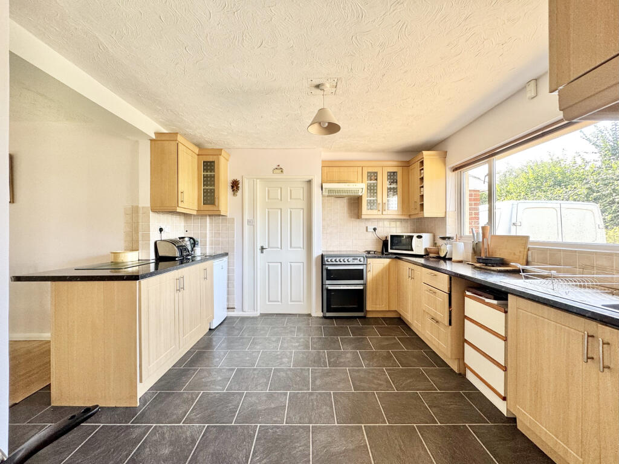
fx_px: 250
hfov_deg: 102.1
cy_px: 232
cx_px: 310
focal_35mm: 14
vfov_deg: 85.7
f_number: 2.2
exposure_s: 1/99
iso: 125
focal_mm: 2.22
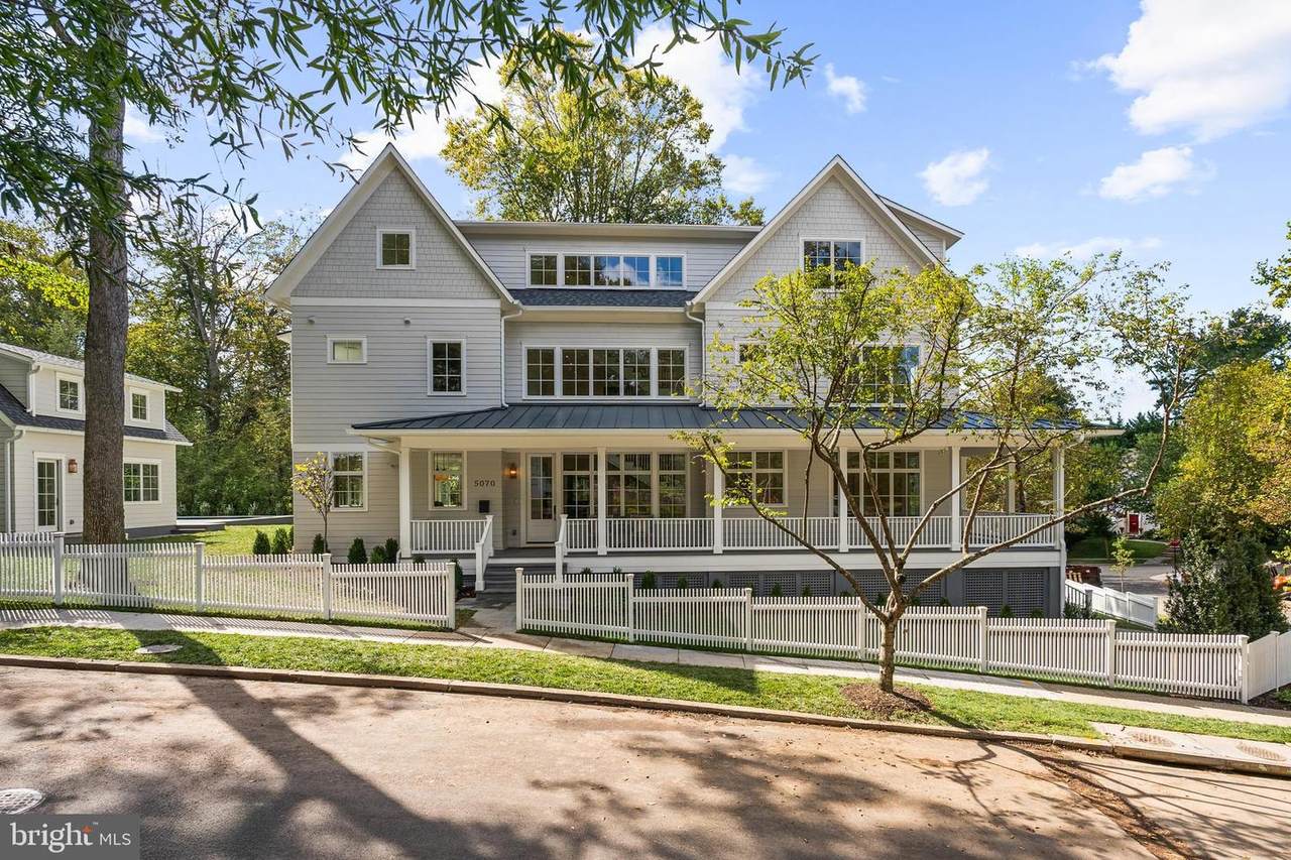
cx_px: 646
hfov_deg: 96.7
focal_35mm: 16
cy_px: 430
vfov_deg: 73.7
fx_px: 574
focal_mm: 16
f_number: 8
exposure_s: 1/160
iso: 200
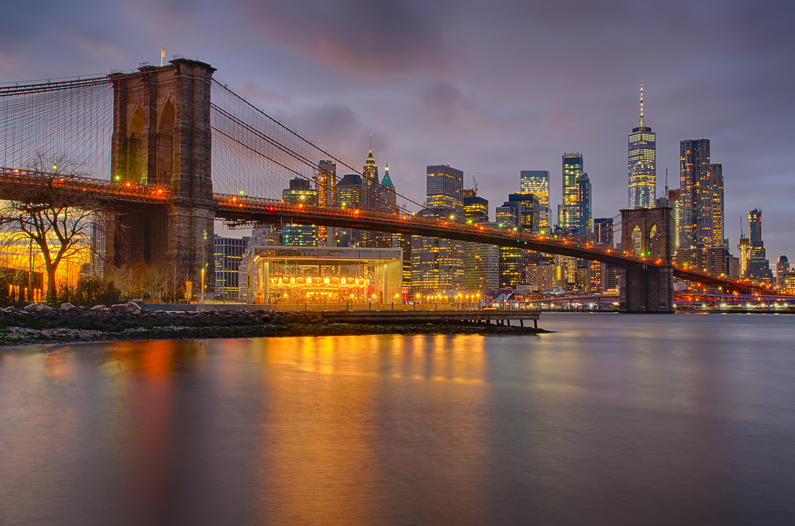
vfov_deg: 35.3
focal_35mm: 38
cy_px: 263
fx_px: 826
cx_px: 398
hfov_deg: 51.4
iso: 100
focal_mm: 25
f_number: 16
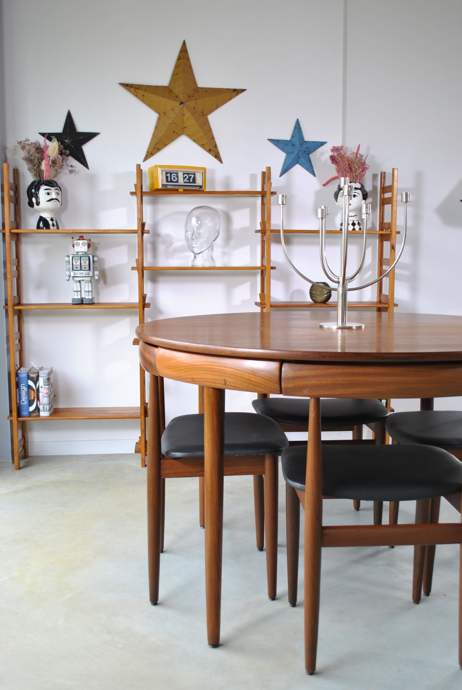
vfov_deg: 53.1
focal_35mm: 36
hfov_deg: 37.0
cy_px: 345
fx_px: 691
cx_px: 231
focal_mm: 24
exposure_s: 1/15
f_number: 5
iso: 100
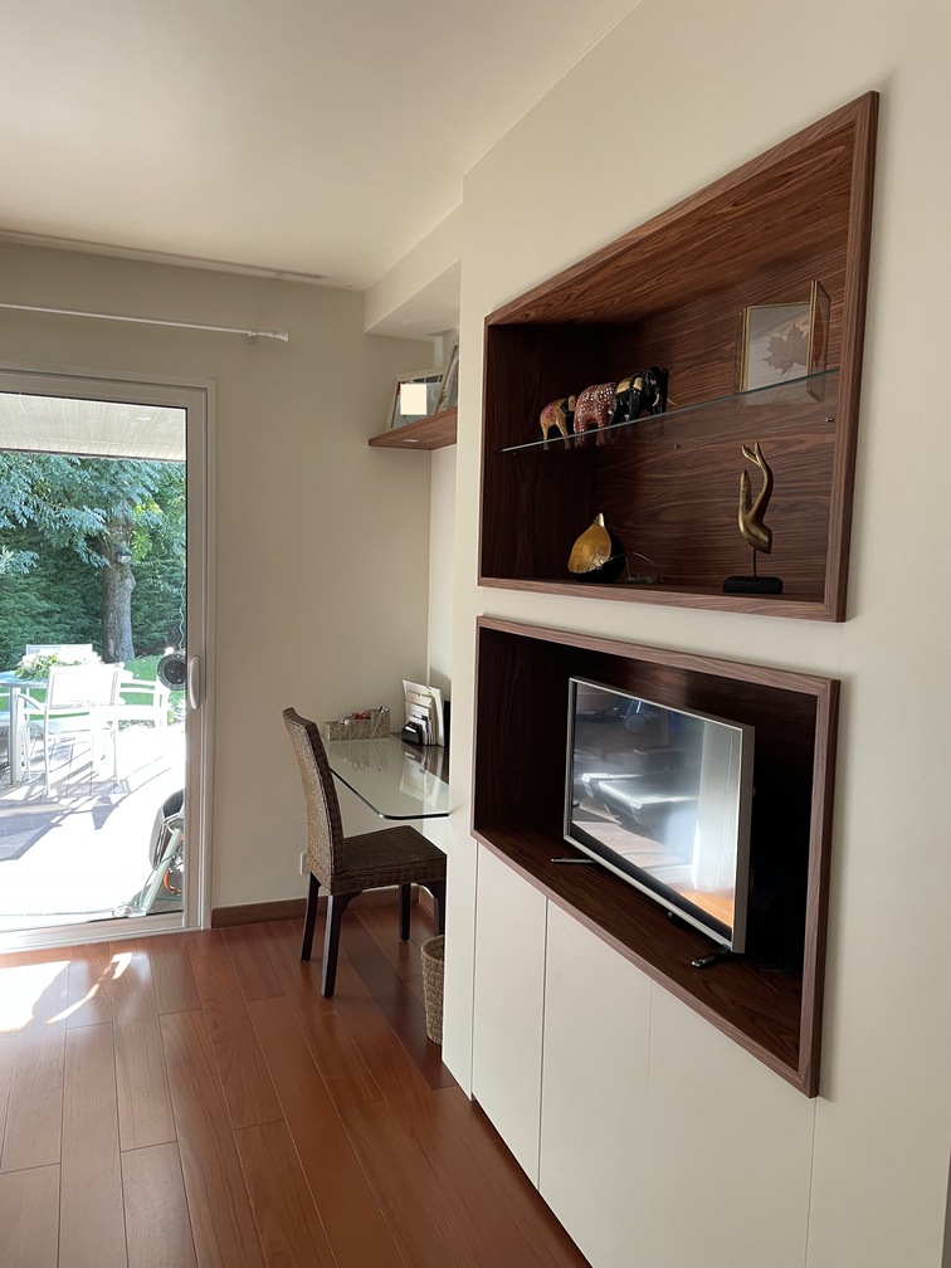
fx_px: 952
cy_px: 634
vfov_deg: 67.3
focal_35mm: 26
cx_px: 476
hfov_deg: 53.1
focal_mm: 4.2
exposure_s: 1/99
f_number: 1.6
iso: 125
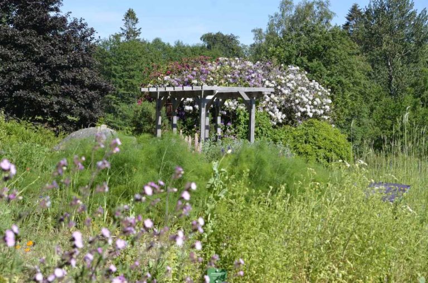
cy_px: 142
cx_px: 214
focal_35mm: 82
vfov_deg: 16.5
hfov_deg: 24.7
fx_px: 978
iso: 100
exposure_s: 1/200
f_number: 8
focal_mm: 55
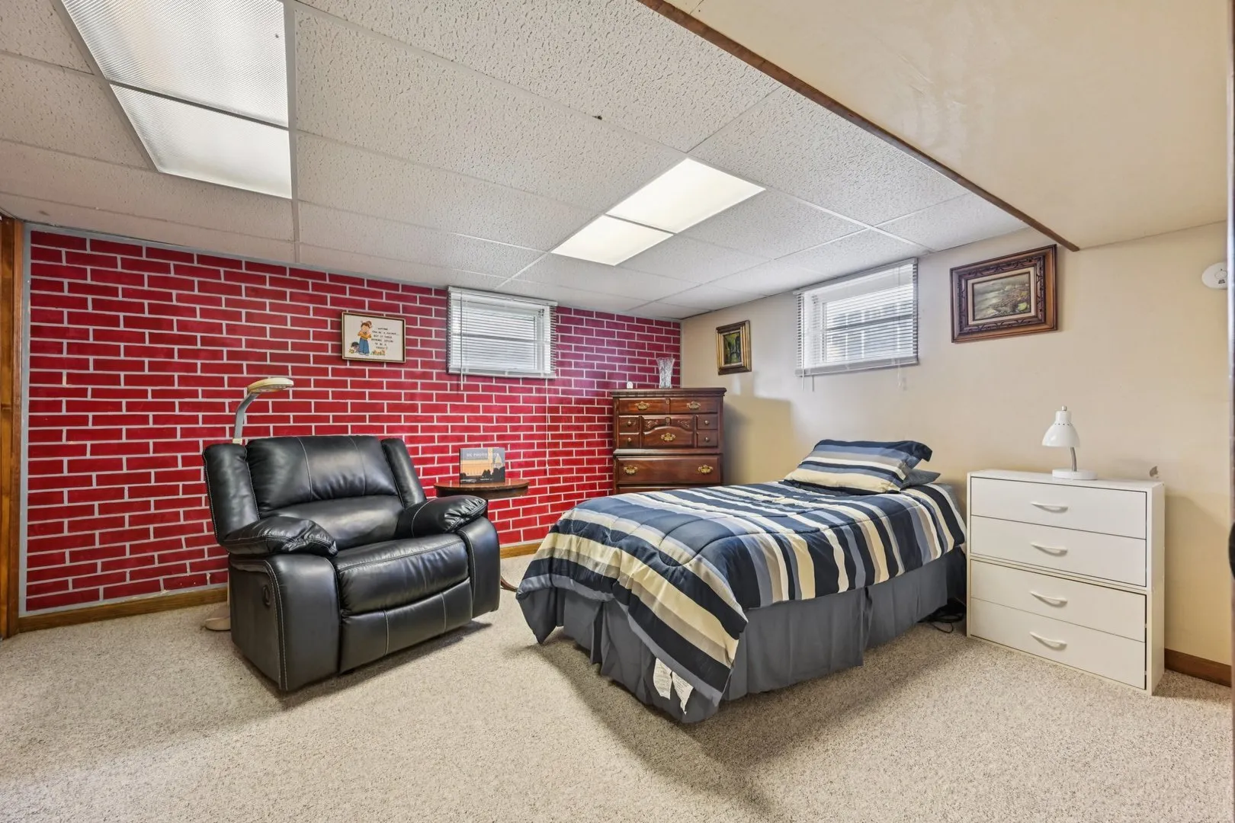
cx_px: 618
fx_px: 480
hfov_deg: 104.3
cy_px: 412
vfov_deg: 81.2
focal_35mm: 14
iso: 800
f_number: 8
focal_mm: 14
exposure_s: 1/4
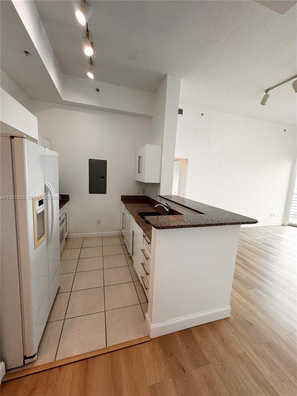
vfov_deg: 102.1
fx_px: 160
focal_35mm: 14
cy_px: 198
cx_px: 148
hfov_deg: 85.7
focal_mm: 2.22
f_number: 2.2
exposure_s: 1/120
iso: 80
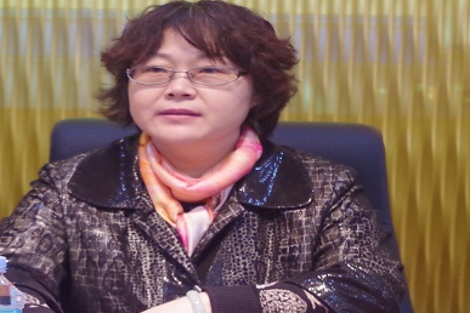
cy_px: 169
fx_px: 1345
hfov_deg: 19.8
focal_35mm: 103
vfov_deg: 13.3
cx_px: 245
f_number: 5.6
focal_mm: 47.5
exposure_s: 1/13
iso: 1600
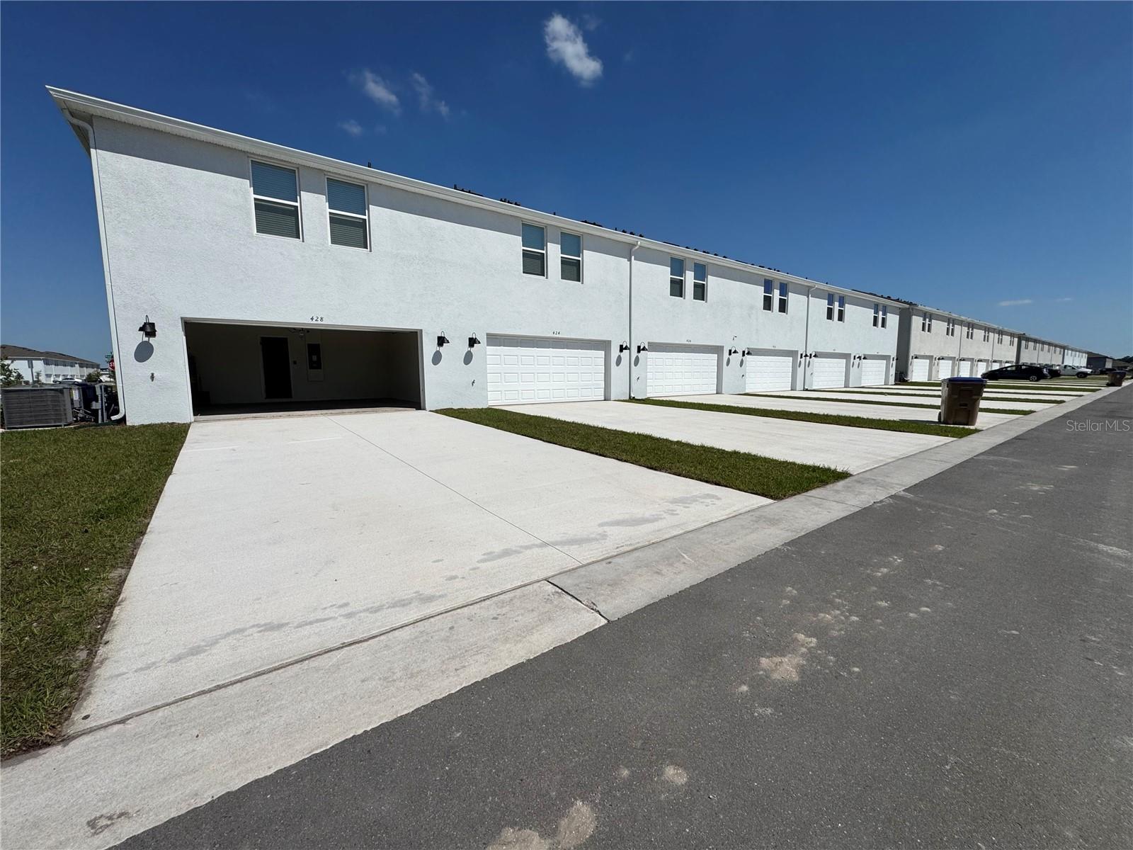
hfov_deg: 102.1
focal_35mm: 14
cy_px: 425
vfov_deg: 85.7
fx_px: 458
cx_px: 566
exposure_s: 1/5263
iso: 32
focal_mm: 2.22
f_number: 2.2
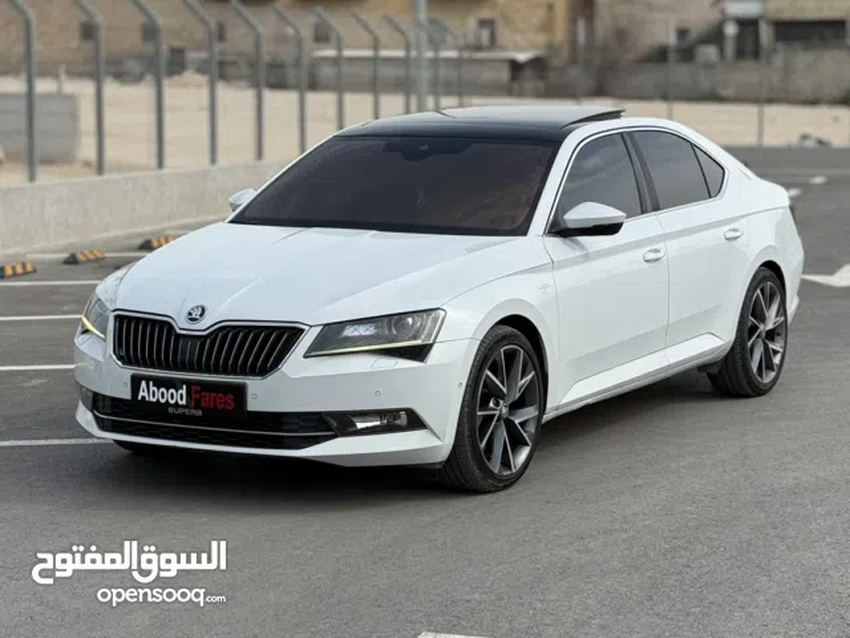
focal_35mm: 48
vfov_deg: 30.3
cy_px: 319
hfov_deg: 39.7
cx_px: 425
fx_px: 1179
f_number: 1.78
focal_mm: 6.76
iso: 80
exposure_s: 1/4587
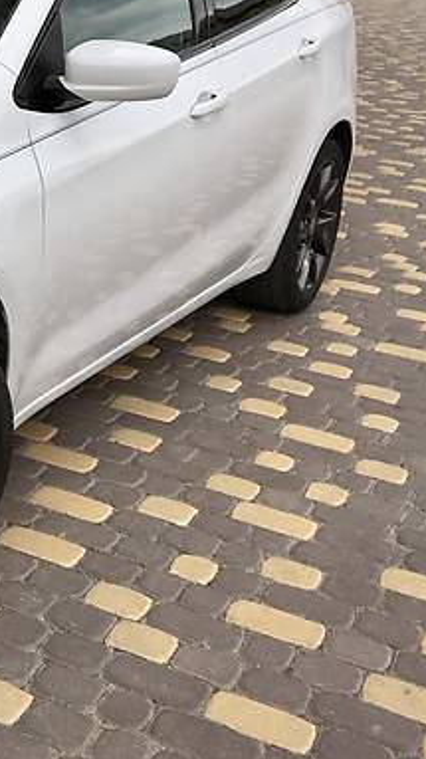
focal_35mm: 66
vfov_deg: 31.6
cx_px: -266
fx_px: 1327
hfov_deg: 16.2
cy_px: 232
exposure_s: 1/394
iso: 25
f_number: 2.2
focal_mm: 4.2
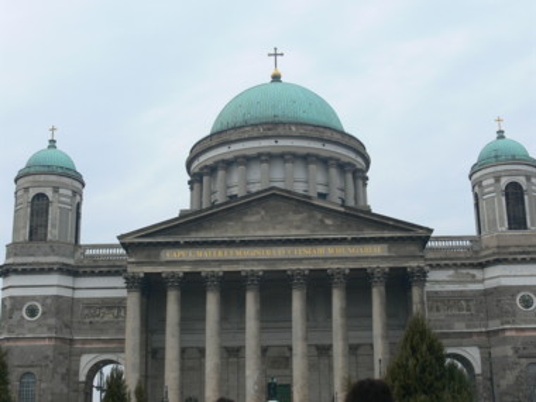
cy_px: 201
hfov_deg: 33.2
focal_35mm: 58
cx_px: 268
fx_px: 898
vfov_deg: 25.2
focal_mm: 10.2
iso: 80
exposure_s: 1/125
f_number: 5
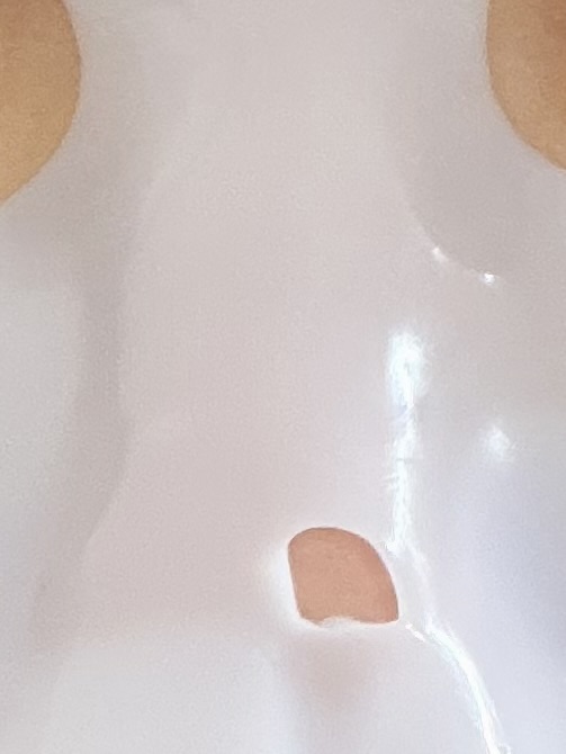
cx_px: 283
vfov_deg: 59.9
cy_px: 377
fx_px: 654
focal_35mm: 30
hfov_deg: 46.8
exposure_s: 1/30
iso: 320
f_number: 1.9
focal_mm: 2.71
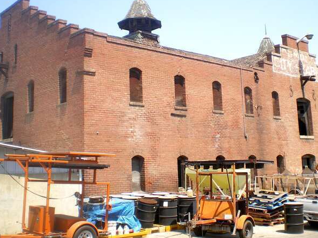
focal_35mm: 49
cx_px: 186
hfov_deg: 38.8
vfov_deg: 29.5
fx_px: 450
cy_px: 85
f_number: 4.6
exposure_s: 1/250
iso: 50
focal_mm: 6.3
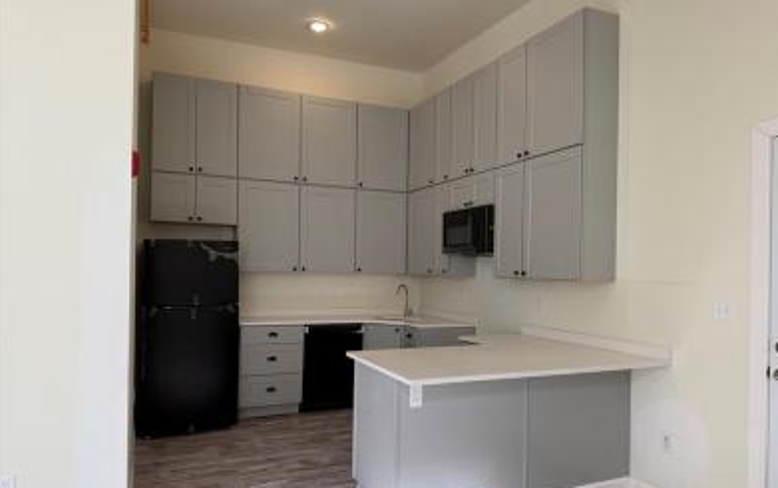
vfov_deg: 47.6
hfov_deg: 70.4
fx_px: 552
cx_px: 394
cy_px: 267
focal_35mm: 26
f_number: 1.78
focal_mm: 6.76
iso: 50
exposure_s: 1/124
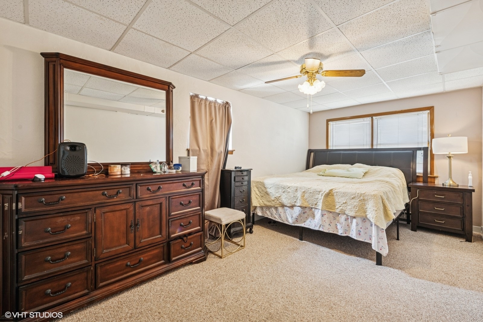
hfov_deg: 100.4
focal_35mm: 15
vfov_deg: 77.3
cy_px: 161
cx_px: 242
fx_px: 201
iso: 250
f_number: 8
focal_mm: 15
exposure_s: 1/5
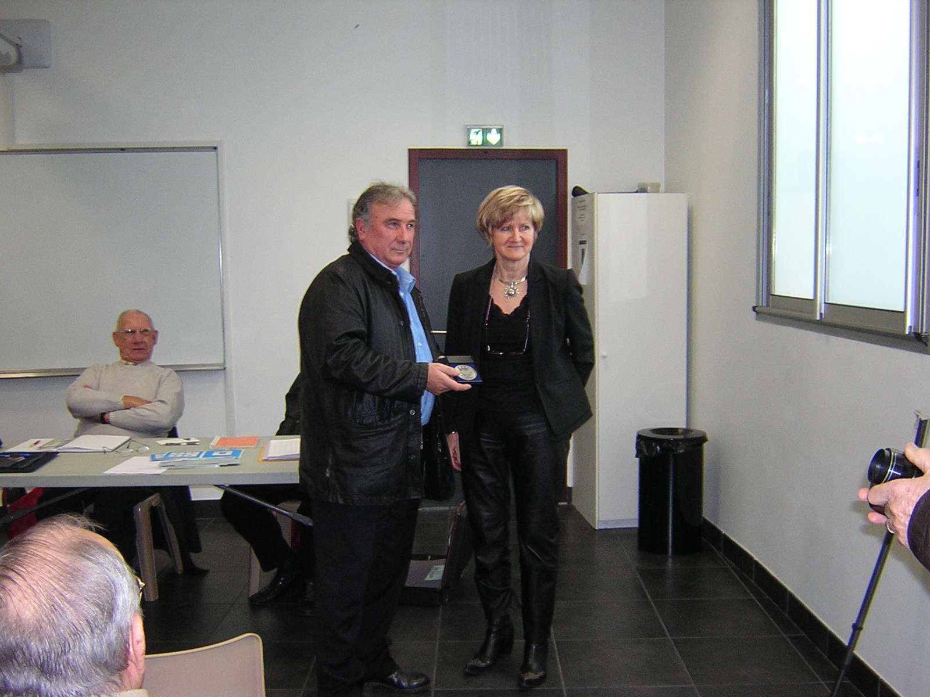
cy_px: 348
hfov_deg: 51.4
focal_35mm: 36
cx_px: 465
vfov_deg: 39.7
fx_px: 967
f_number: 2.6
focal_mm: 4.7
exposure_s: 1/60.1
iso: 304
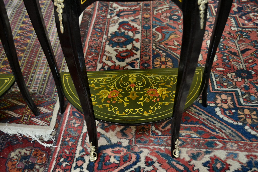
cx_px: 129
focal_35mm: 39
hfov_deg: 49.6
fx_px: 279
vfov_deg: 34.2
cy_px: 86
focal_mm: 26
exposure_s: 1/60
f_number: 4.2
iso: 2000
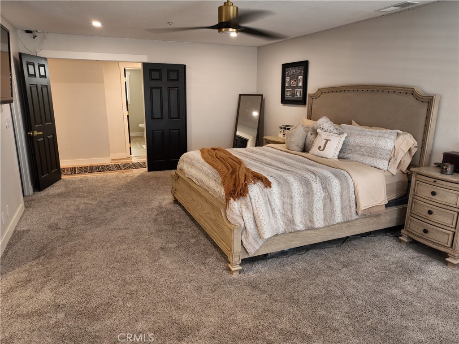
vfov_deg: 56.8
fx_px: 318
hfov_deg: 71.6
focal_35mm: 24
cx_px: 230
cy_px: 172
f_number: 2.8
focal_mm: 12.29
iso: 190
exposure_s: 1/15
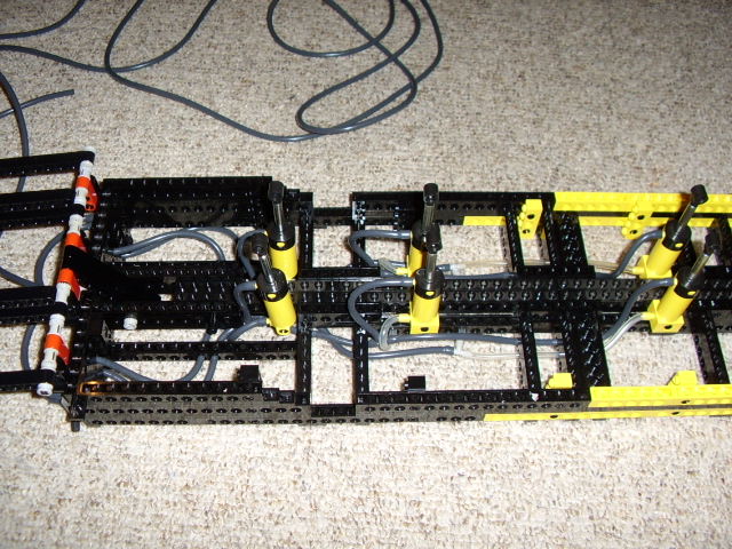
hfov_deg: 60.0
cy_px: 274
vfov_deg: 46.8
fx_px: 634
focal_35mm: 30
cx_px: 366
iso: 141
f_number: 2.9
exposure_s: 1/30
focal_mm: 5.8
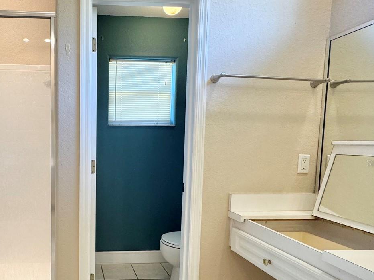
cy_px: 163
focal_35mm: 24
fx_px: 259
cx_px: 84
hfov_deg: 66.1
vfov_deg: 56.5
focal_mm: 2.22
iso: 160
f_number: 2.2
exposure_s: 1/120
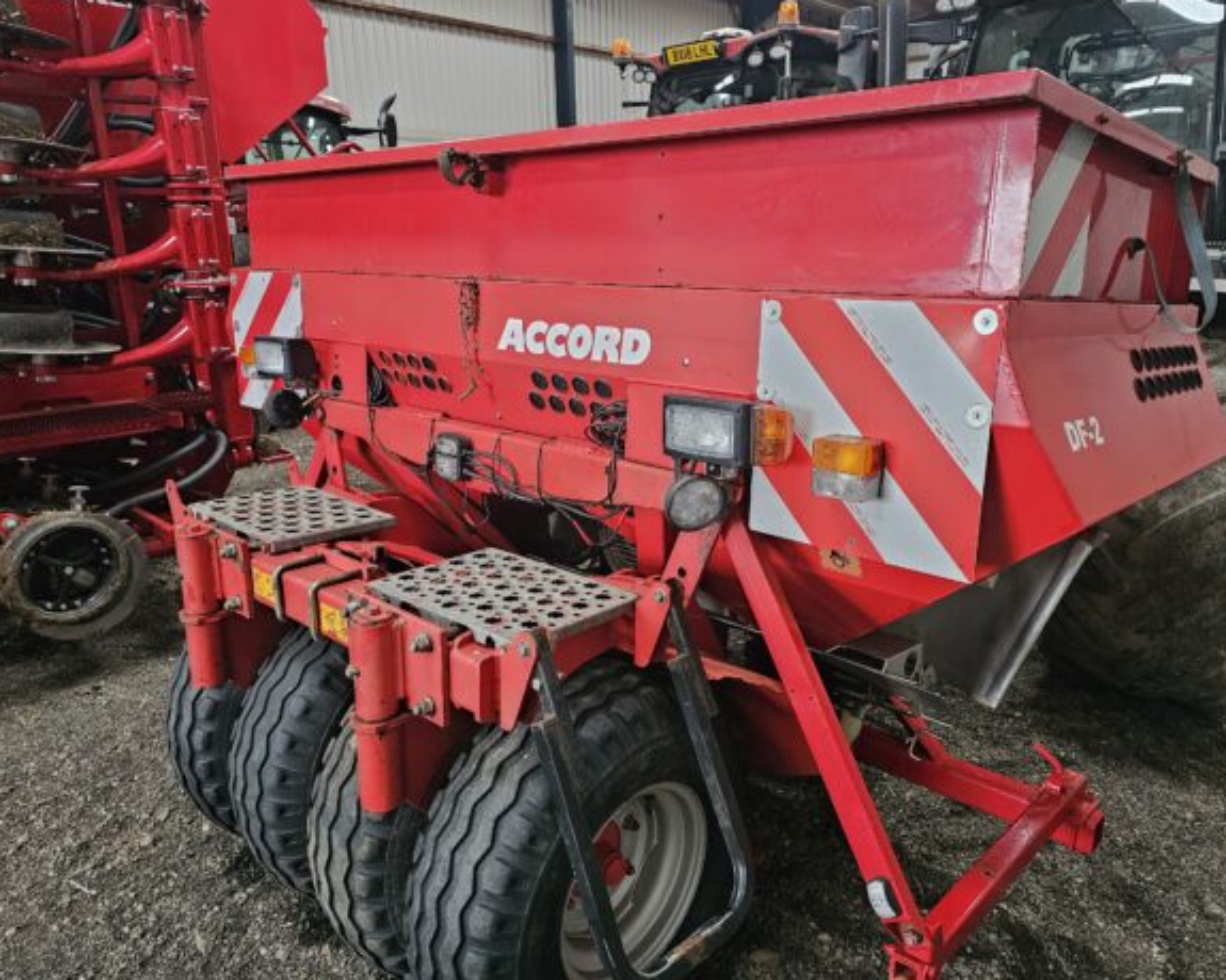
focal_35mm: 25
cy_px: 471
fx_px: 907
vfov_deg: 56.8
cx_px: 638
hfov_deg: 68.1
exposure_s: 1/50
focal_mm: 6.3
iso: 800
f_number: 1.7
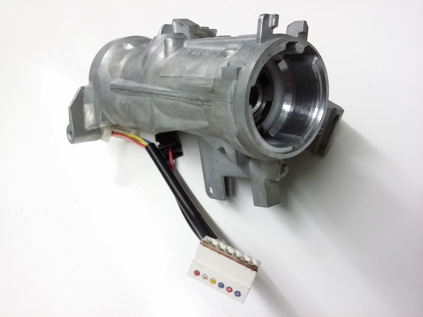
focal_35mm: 32
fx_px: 391
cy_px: 158
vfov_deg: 44.2
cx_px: 212
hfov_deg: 56.8
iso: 200
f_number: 2.4
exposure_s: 1/15
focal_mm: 3.4
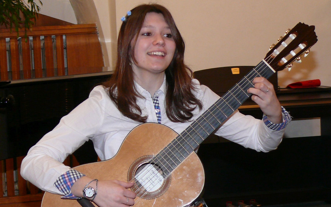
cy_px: 91
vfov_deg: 11.5
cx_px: 167
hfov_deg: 18.3
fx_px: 1028
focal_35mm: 114
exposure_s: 1/30
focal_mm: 13.1
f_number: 3.2
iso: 200
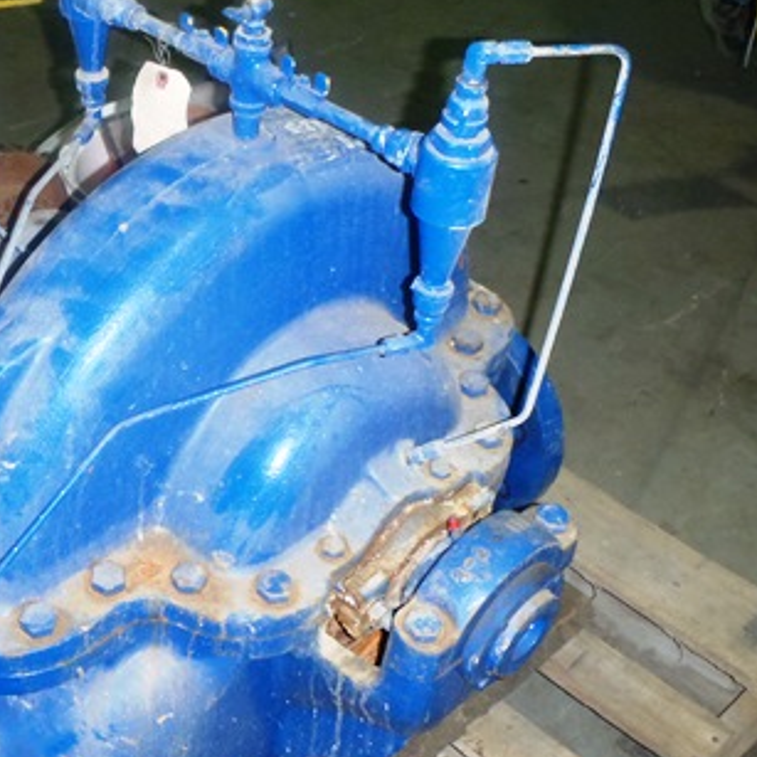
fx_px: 1237
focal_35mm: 50
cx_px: 123
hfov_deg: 32.8
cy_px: 420
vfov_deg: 34.0
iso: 200
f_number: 3.9
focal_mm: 5
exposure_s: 1/30
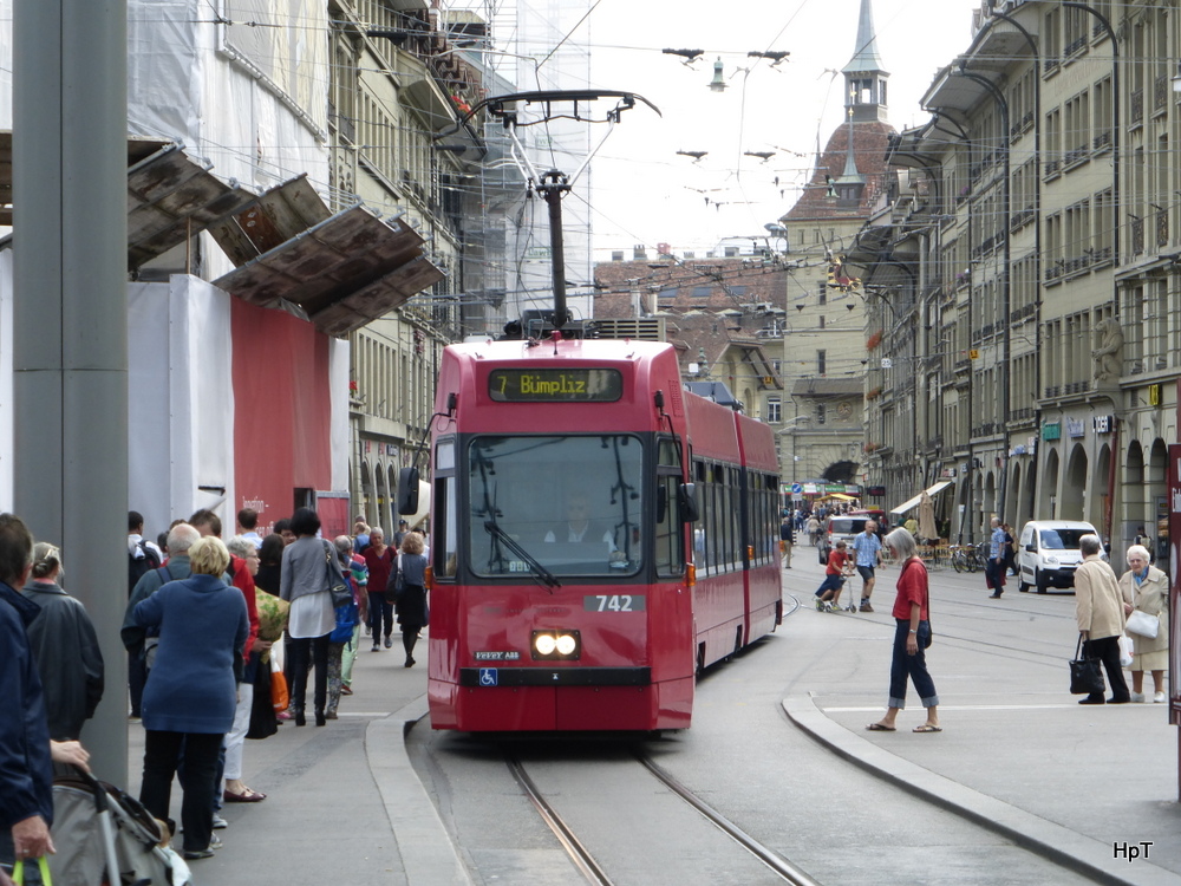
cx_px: 590
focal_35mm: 111
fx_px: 3787
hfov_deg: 17.7
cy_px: 443
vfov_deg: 13.3
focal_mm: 18.2
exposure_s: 1/125
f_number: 5.3
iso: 100
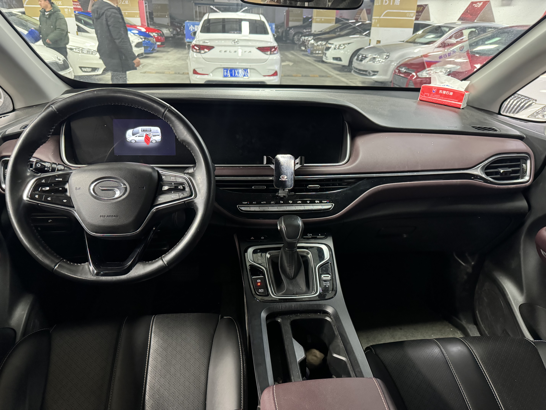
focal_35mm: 24
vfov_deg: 56.8
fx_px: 379
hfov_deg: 71.6
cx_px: 273
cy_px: 205
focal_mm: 6.86
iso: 640
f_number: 1.78
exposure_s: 1/33
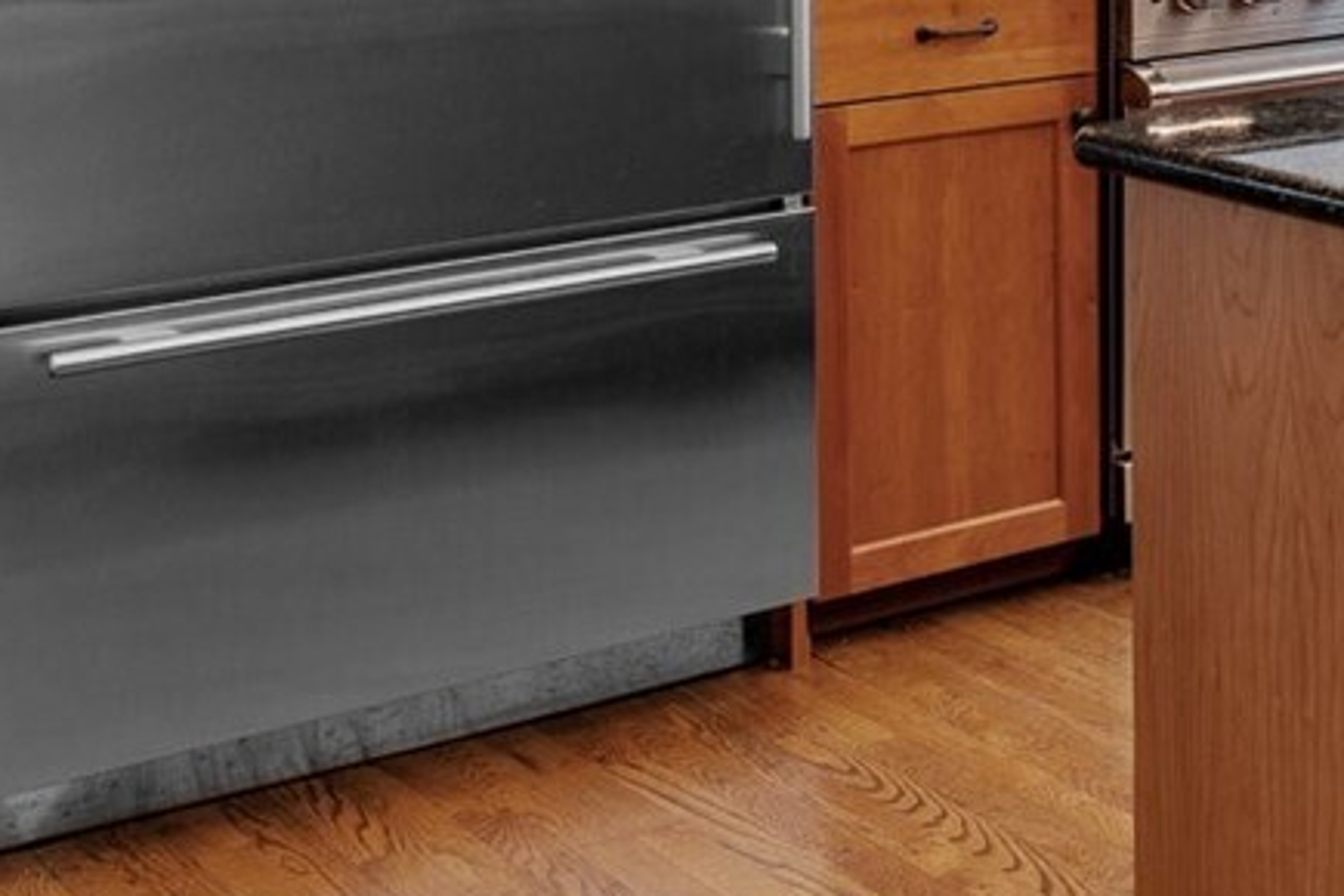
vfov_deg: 16.2
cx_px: 1868
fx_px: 2912
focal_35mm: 78
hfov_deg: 22.5
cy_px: -378
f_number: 8
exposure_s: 1/4
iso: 200
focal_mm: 20
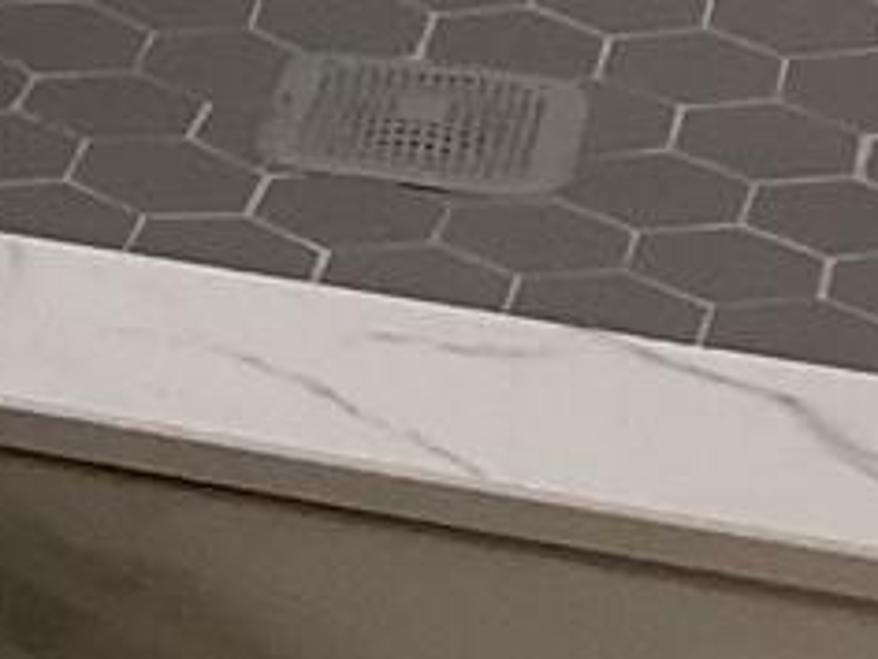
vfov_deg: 6.6
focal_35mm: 210
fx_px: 5326
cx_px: -889
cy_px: -1072
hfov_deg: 8.9
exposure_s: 1/60
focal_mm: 3.3
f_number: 2.4
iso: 100
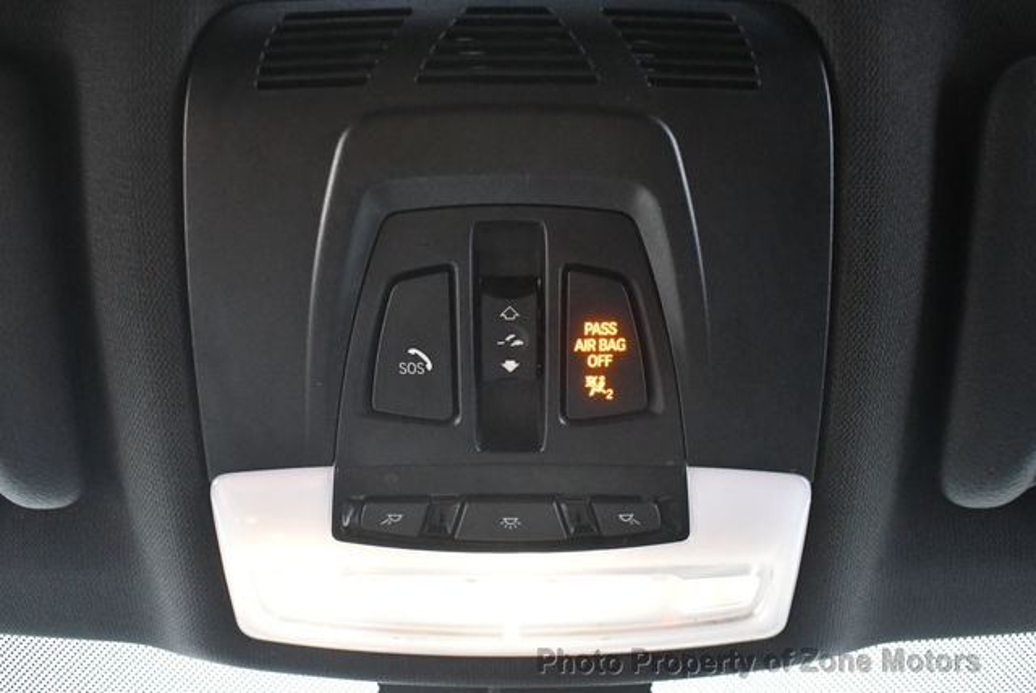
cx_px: 518
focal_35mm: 36
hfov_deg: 53.1
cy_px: 346
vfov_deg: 36.9
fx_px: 1037
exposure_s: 1/60
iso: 5600
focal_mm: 18
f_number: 3.5
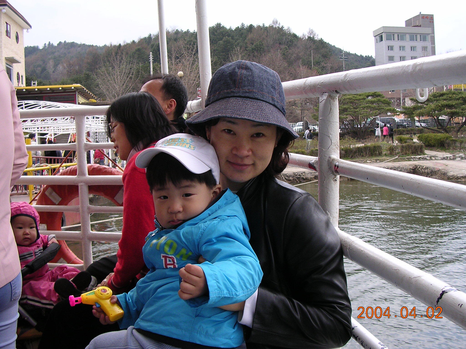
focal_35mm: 38
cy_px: 174
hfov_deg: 49.0
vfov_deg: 37.7
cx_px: 233
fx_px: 512
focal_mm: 5.8
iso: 100
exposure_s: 1/196
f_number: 2.8
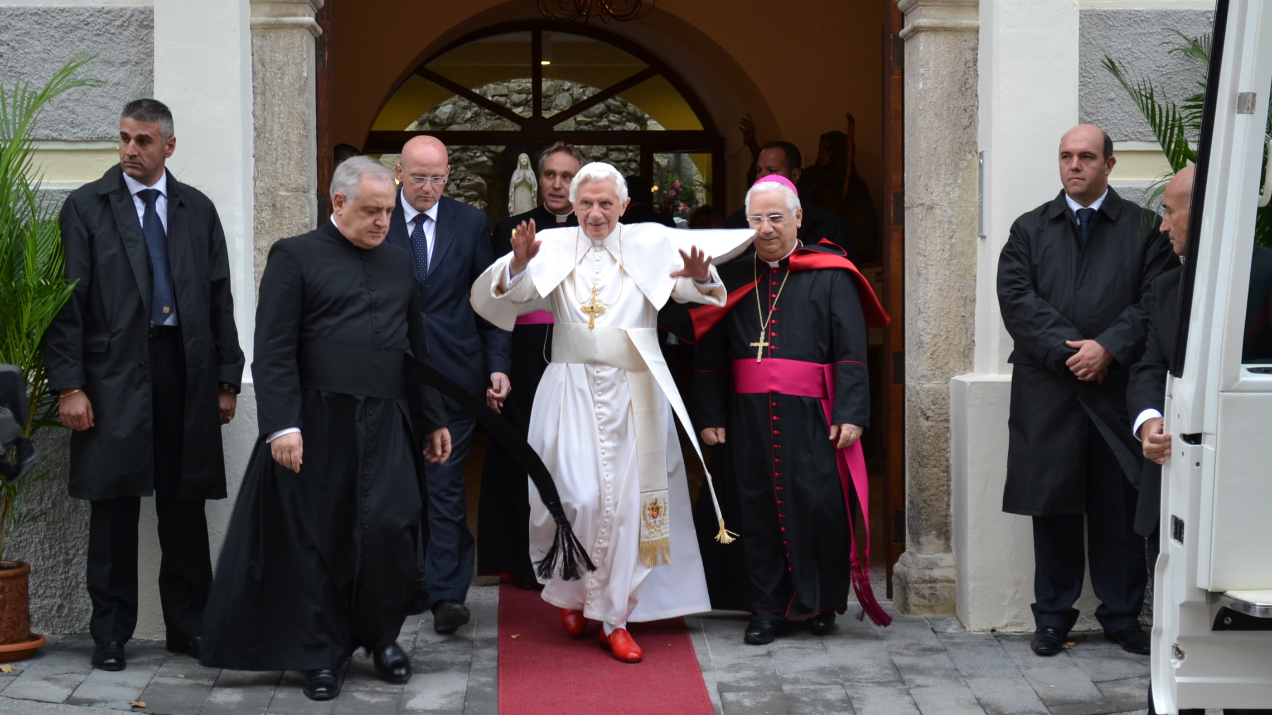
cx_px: 639
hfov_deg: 29.0
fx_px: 2462
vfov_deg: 16.5
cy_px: 388
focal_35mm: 73
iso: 400
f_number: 5.3
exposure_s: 1/60
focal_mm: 46
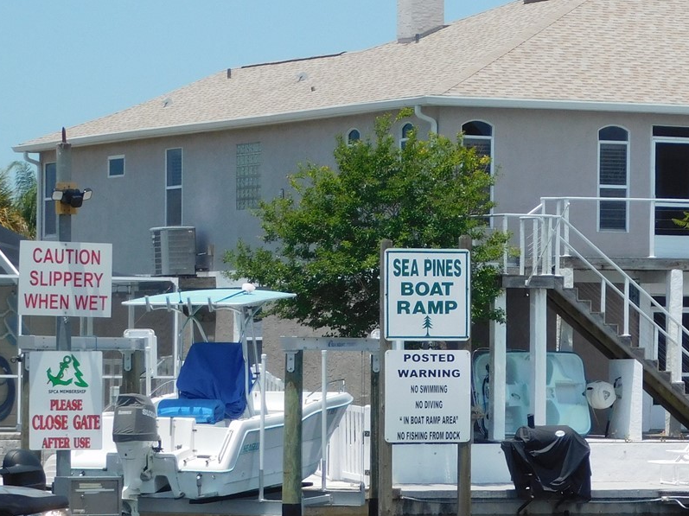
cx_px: 624
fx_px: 4596
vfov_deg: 6.4
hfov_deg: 8.5
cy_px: 324
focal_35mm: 231
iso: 125
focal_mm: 20.3
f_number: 4.8
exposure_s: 1/1000
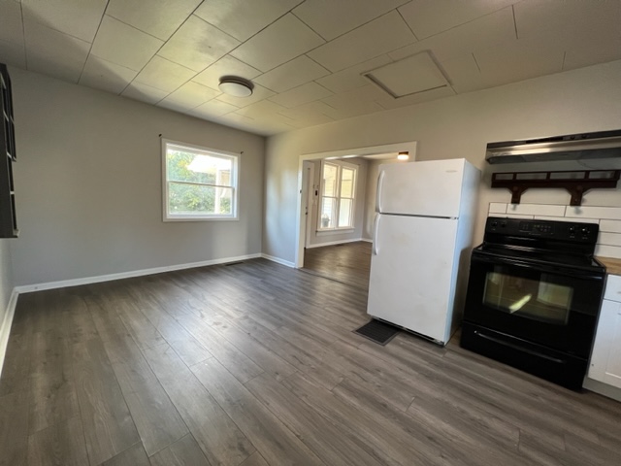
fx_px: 233
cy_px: 233
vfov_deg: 89.9
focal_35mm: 13
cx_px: 310
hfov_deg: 106.2
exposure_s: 1/120
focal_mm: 1.57
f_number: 1.8
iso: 200
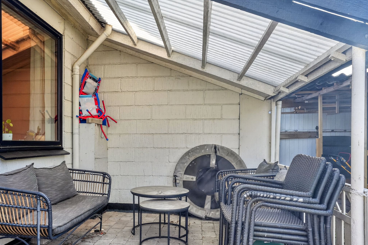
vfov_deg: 44.9
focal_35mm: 29
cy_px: 139
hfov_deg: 63.2
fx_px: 296
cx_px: 152
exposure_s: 1/30
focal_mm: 23
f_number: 8
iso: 400
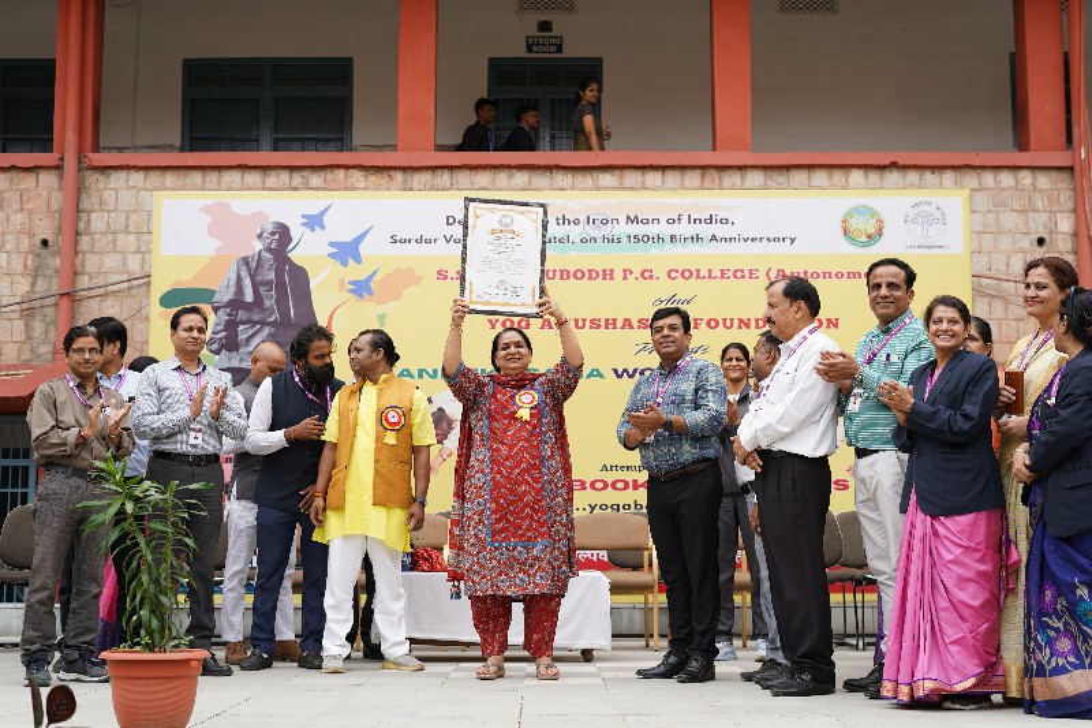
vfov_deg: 27.0
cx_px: 546
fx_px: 1516
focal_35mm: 50
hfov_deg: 39.6
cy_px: 364
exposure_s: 1/160
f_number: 4
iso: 125
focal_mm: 50
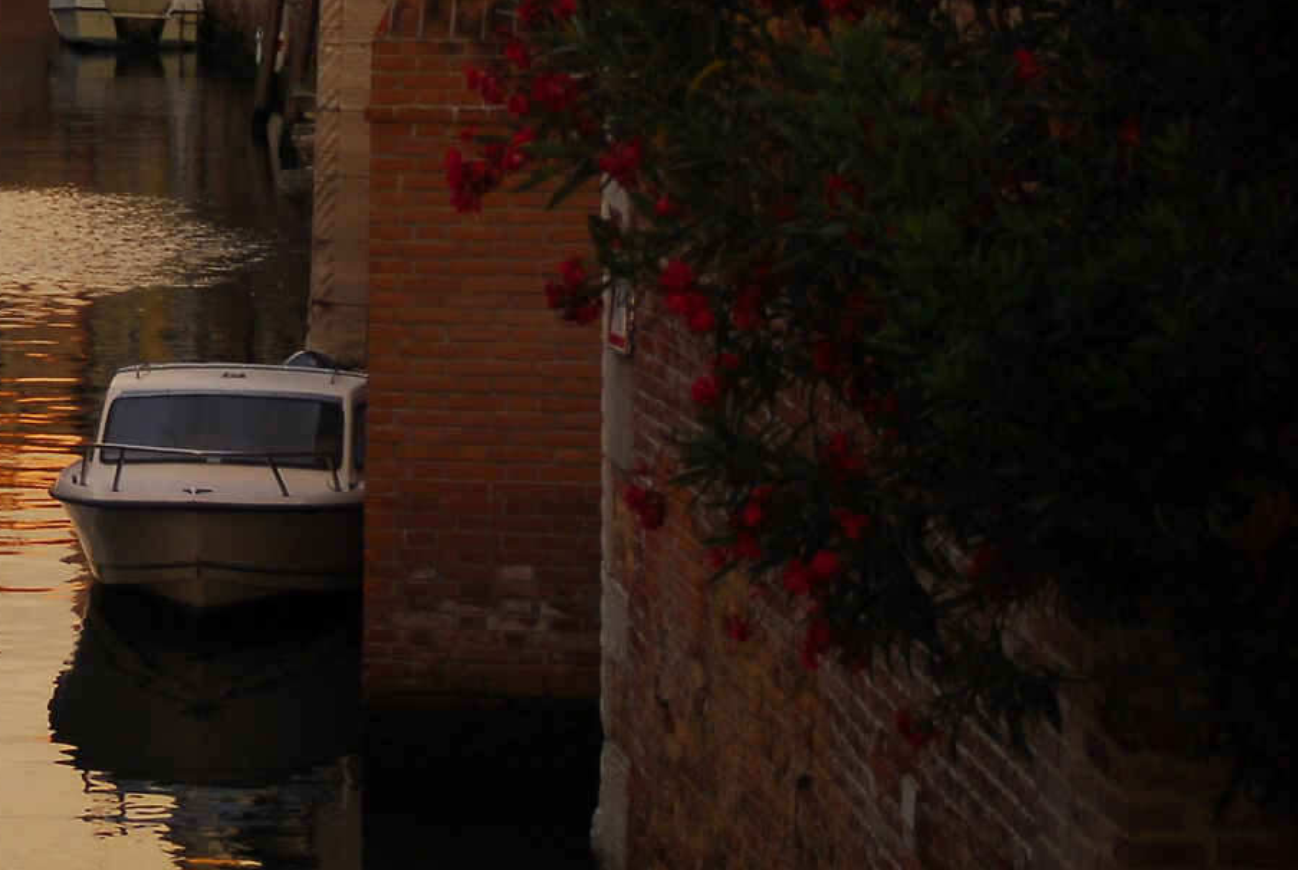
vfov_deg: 7.6
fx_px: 6475
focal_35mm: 179
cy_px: -251
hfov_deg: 11.3
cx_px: 24
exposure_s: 1/60
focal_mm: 45
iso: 200
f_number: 4
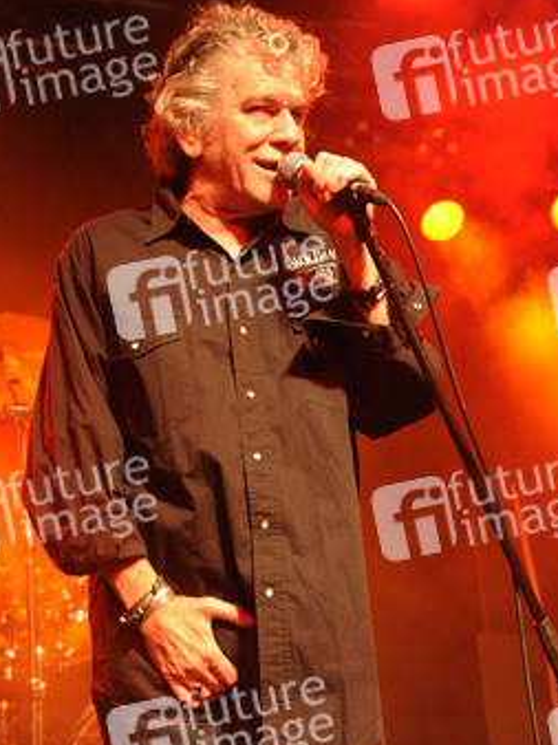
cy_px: 399
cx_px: 285
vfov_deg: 26.3
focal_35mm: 74
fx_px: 1592
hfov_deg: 19.9
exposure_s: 1/160
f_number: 6.3
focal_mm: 65
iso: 4000
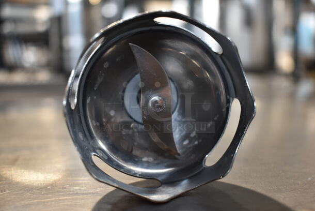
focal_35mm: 39
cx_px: 158
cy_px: 106
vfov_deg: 34.3
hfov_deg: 49.5
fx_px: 342
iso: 800
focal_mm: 26
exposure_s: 1/40
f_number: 4
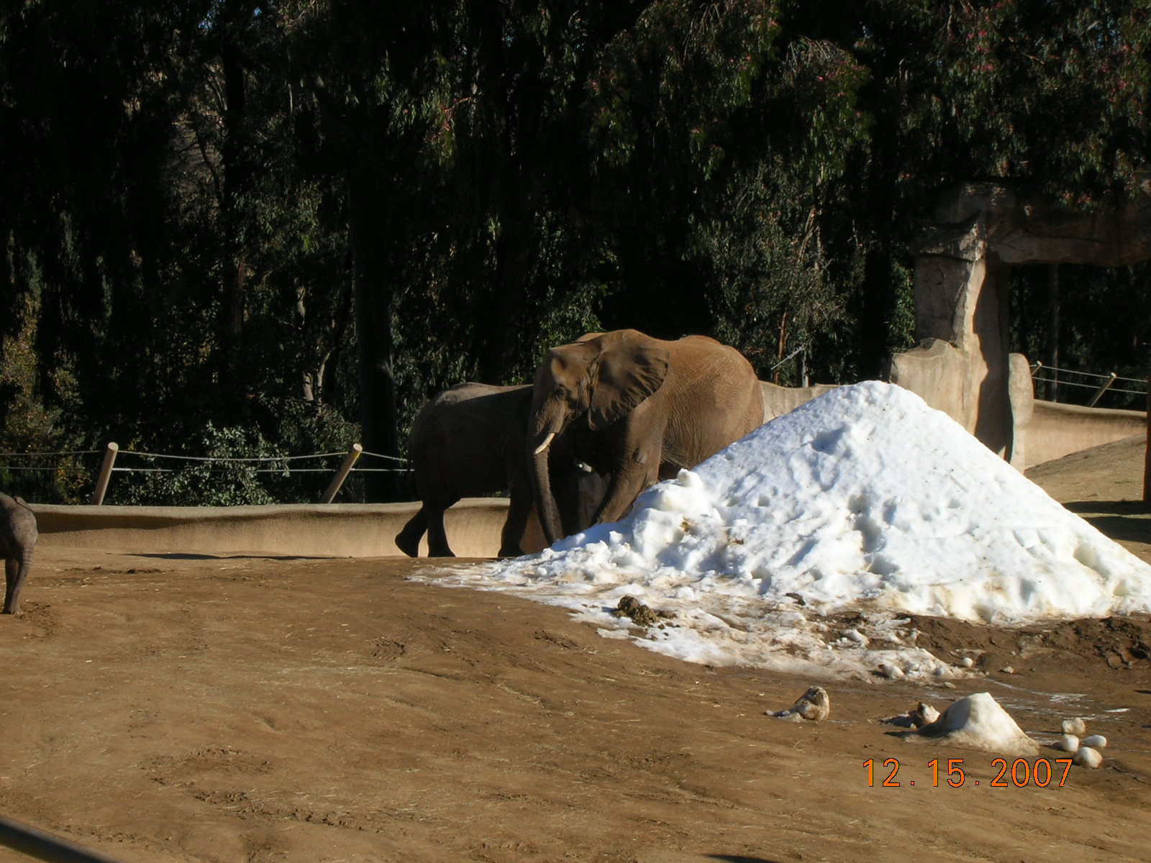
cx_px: 576
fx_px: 3392
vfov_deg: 14.5
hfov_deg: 19.3
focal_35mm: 102
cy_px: 432
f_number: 8.2
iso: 50
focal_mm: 17.1
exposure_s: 1/175
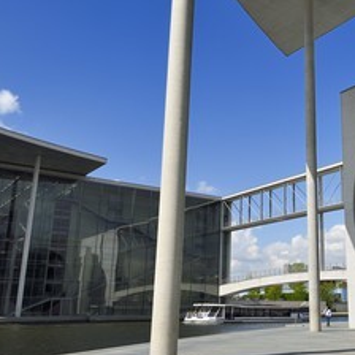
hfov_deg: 38.2
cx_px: 266
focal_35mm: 43
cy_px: 168
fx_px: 499
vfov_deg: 39.2
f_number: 14
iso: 200
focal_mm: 27
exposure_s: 1/250
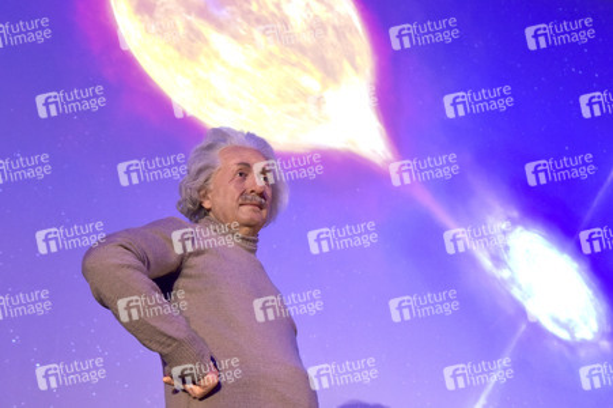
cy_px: 204
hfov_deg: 42.8
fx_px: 783
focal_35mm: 46
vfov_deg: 29.2
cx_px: 306
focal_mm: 46
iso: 2500
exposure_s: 1/100
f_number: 5.6
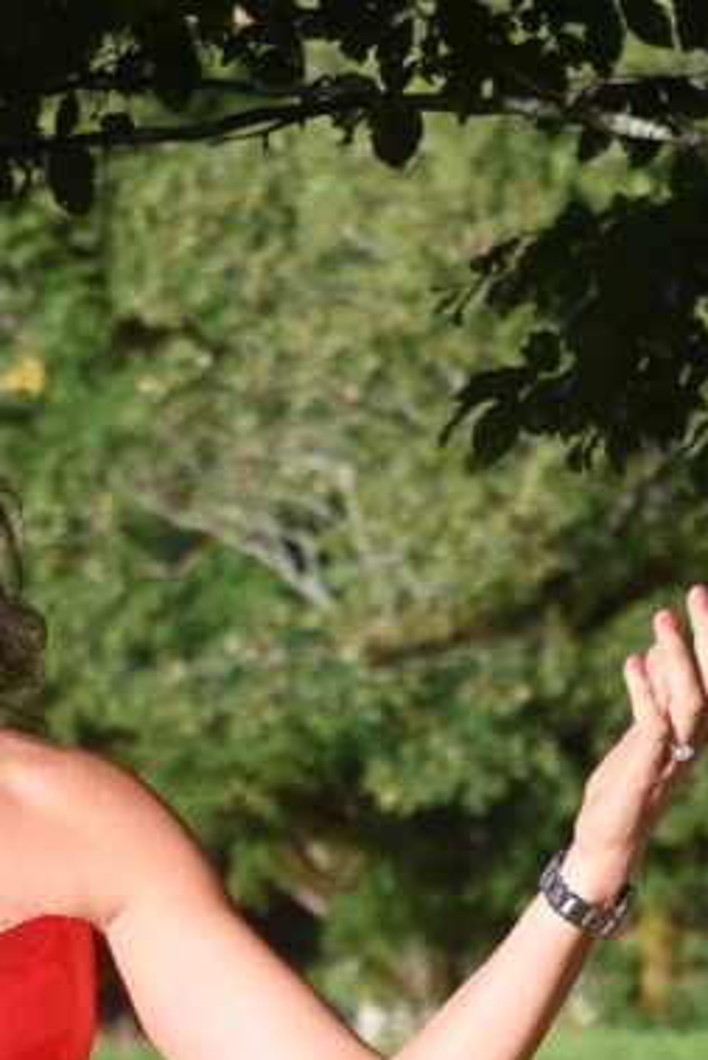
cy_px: 761
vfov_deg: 7.2
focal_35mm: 284
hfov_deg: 4.8
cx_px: -29
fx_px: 8370
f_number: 6.3
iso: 100
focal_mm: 70
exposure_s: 1/160
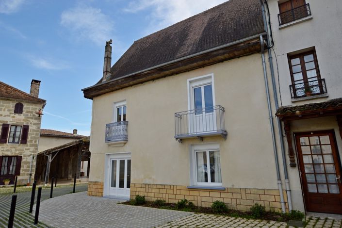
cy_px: 114
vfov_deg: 59.5
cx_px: 171
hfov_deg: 81.2
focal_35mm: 21
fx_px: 199
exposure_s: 1/200
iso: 100
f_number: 7.1
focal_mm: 14
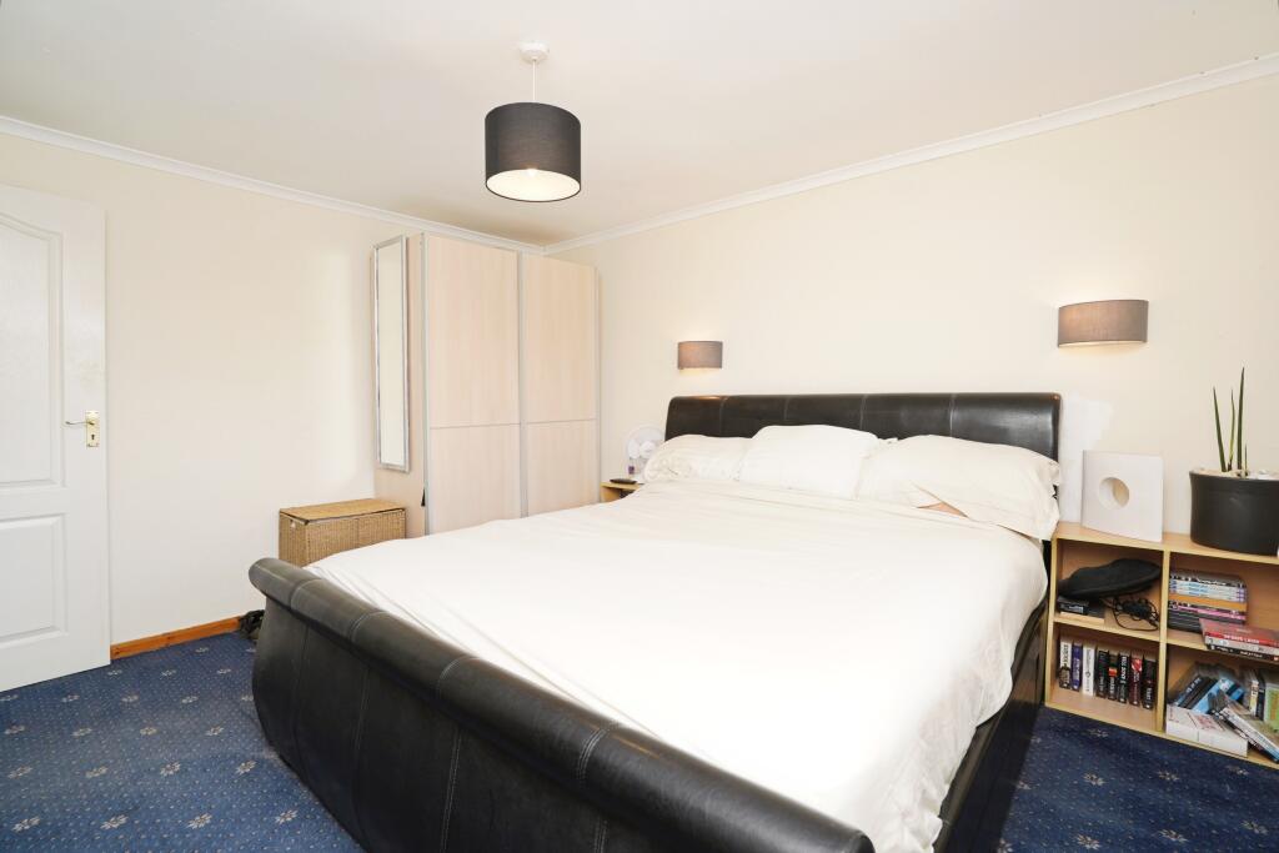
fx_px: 568
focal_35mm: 16
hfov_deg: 96.7
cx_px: 640
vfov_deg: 73.8
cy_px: 426
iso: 800
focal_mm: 16
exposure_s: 1/125
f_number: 5.6
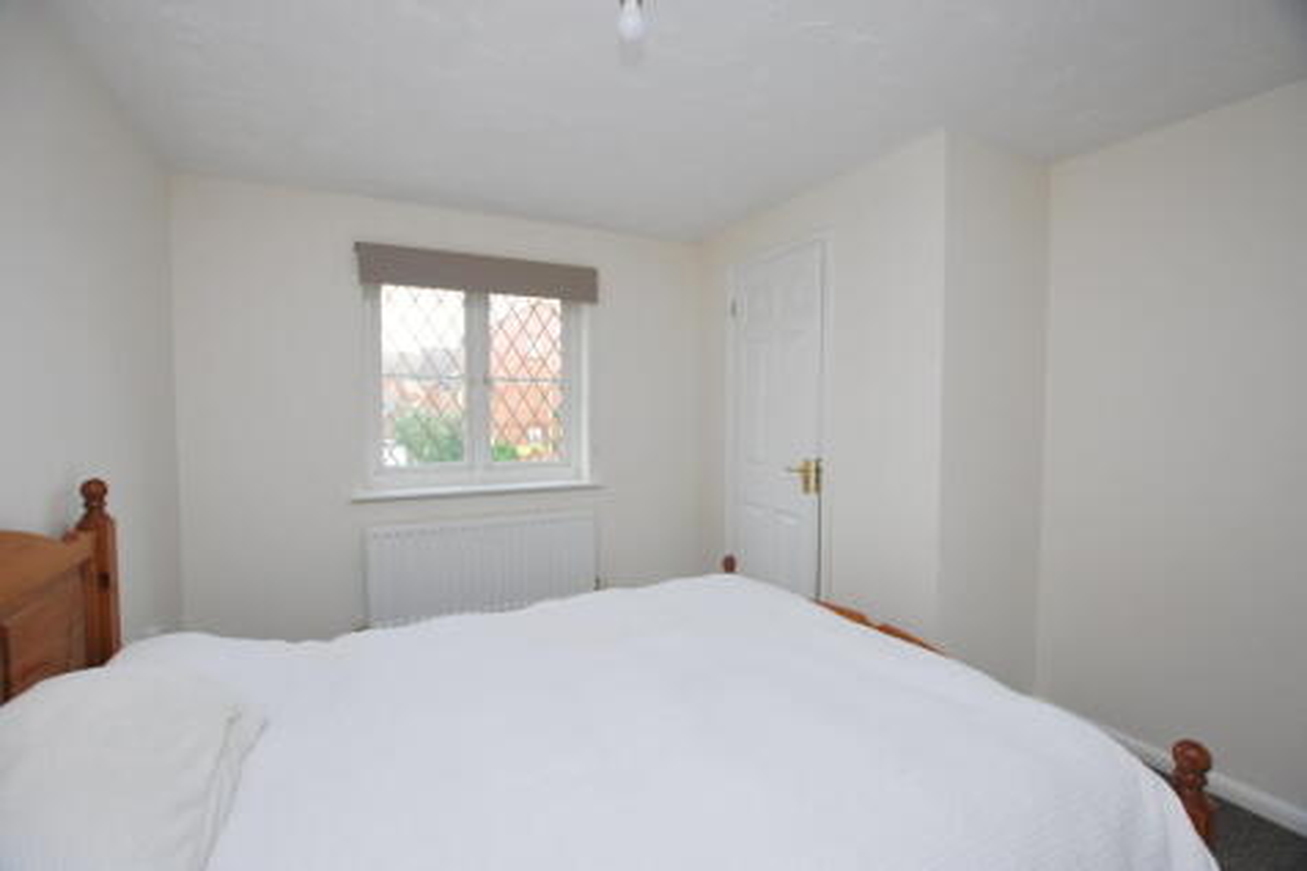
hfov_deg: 100.4
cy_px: 436
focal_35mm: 15
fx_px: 544
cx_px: 654
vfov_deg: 77.3
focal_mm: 10
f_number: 4
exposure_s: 1/60
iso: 100
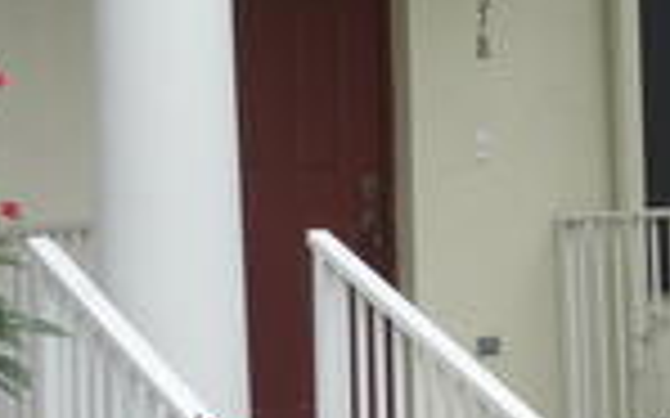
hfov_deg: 21.1
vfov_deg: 13.9
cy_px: 112
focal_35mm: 94
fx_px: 1716
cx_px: 728
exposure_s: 1/320
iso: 100
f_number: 2.8
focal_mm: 5.5
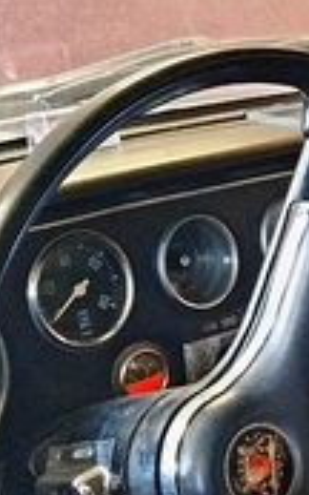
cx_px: 411
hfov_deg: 14.6
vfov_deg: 24.2
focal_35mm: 85
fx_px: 1146
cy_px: 338
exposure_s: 1/25
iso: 640
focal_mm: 4
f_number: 1.8
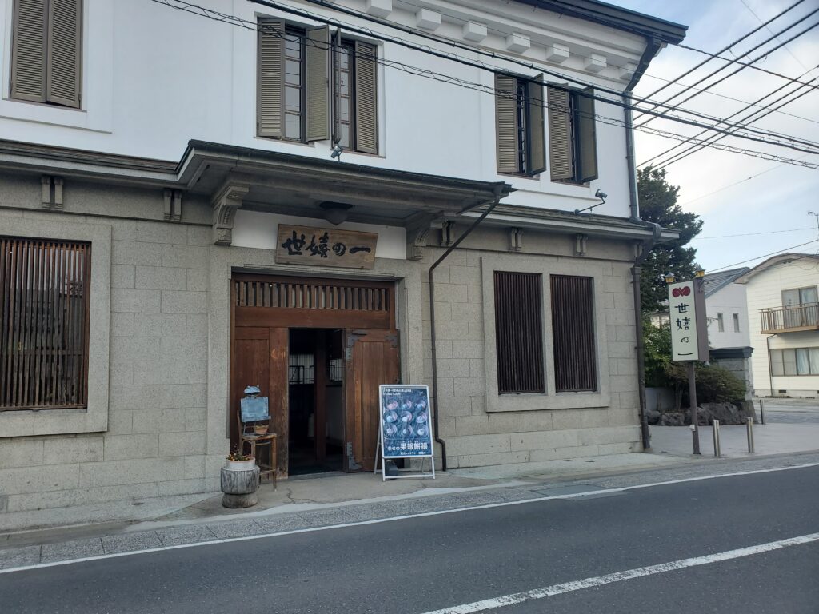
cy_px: 307
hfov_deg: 67.3
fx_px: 615
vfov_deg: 53.1
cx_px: 410
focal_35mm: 26
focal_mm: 4.3
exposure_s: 1/515
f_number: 2.4
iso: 50
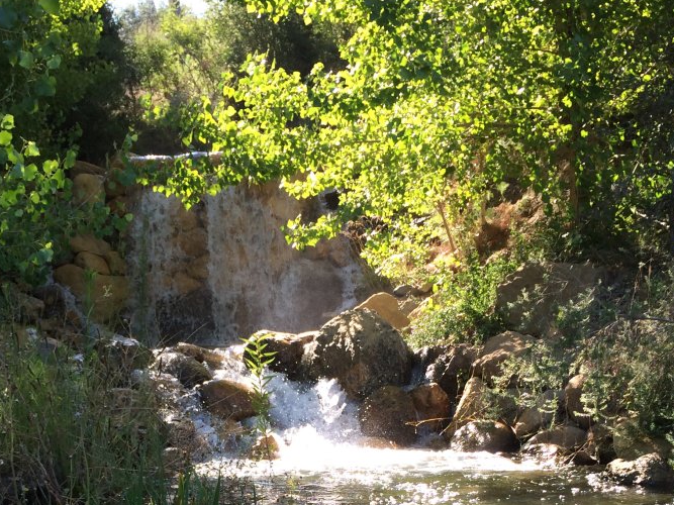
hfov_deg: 35.4
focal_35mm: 54
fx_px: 1051
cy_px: 549
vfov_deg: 25.2
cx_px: 270
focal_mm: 4.12
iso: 32
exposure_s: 1/331
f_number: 2.2
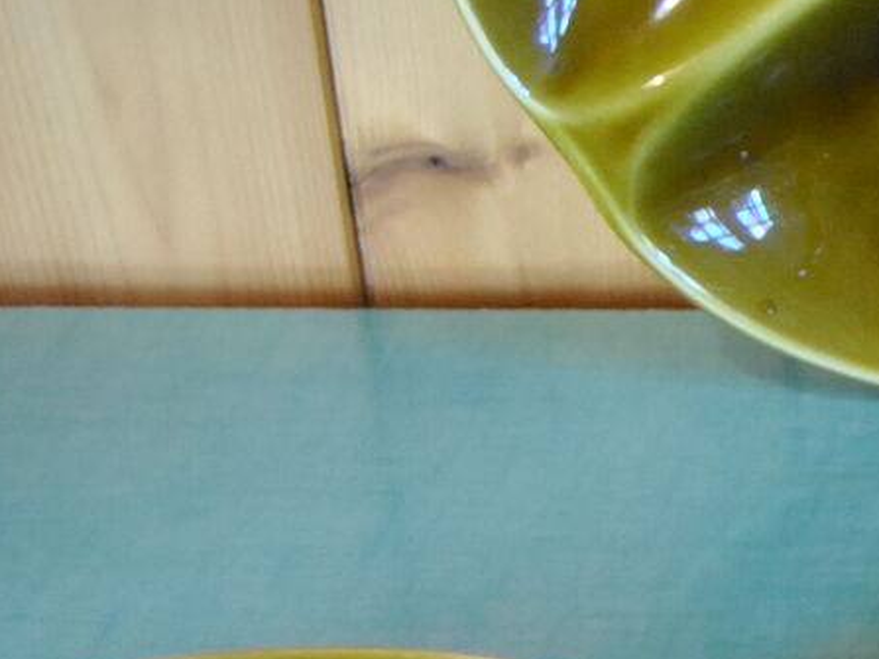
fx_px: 4443
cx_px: 1601
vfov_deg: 8.5
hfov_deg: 10.6
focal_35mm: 175
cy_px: 342
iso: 900
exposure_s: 1/30
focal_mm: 28
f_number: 4
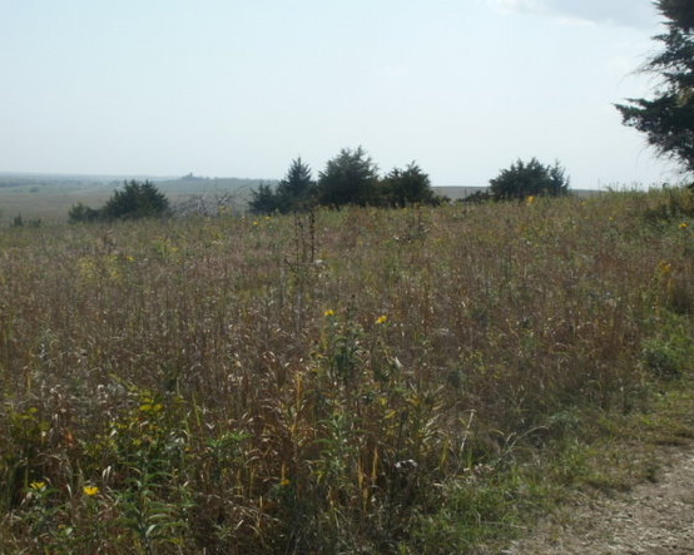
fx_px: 1129
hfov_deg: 34.2
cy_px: 278
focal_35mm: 55
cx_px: 333
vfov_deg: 27.6
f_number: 7
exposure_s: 1/400
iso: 100
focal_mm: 9.1
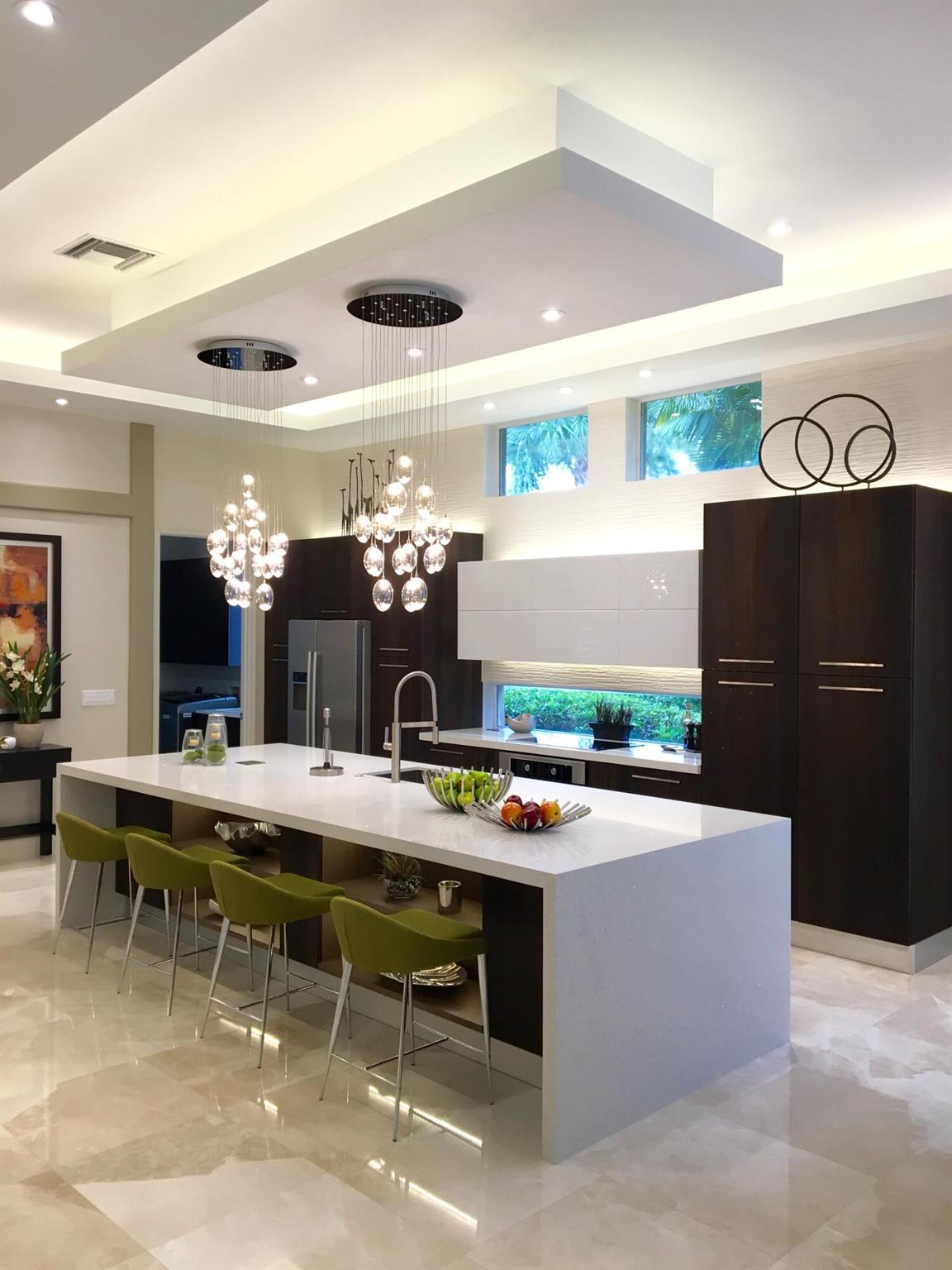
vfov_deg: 61.7
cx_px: 476
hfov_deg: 48.2
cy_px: 635
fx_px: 1063
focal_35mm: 29
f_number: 2.2
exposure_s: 1/40
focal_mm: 4.15
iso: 25
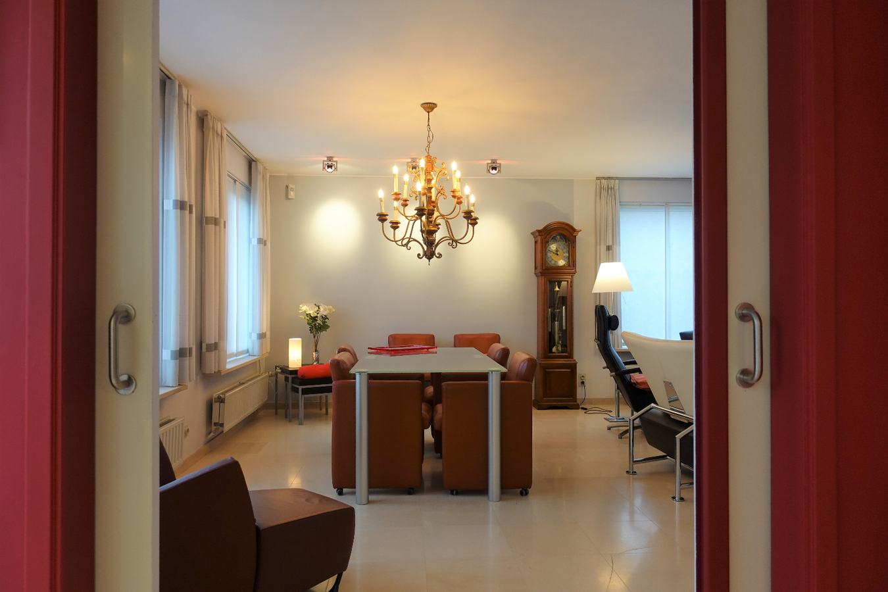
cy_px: 296
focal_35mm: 24
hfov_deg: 73.7
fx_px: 592
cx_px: 444
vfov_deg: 53.1
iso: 125
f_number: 2
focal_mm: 8.8
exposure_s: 1/30
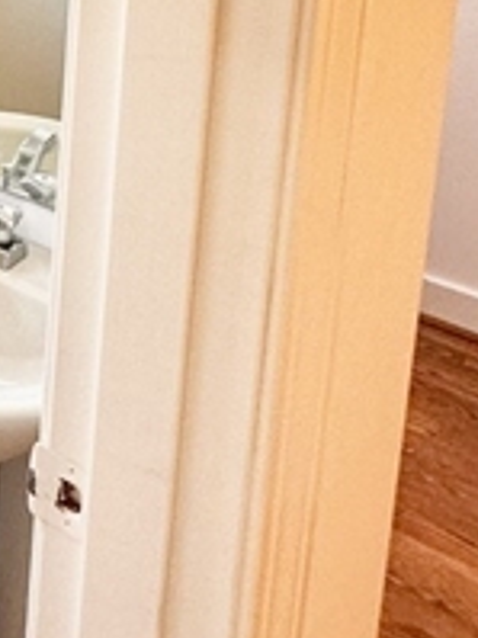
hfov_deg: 22.1
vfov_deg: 30.0
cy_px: -141
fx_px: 995
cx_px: -247
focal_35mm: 54
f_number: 2.2
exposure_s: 1/127
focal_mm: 2.22
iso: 100
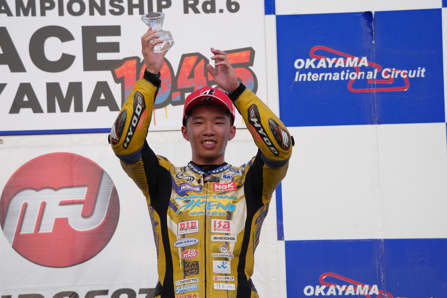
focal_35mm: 400
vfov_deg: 3.4
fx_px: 4966
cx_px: 224
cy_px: 149
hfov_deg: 5.2
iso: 1600
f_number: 7.1
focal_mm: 400
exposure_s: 1/800
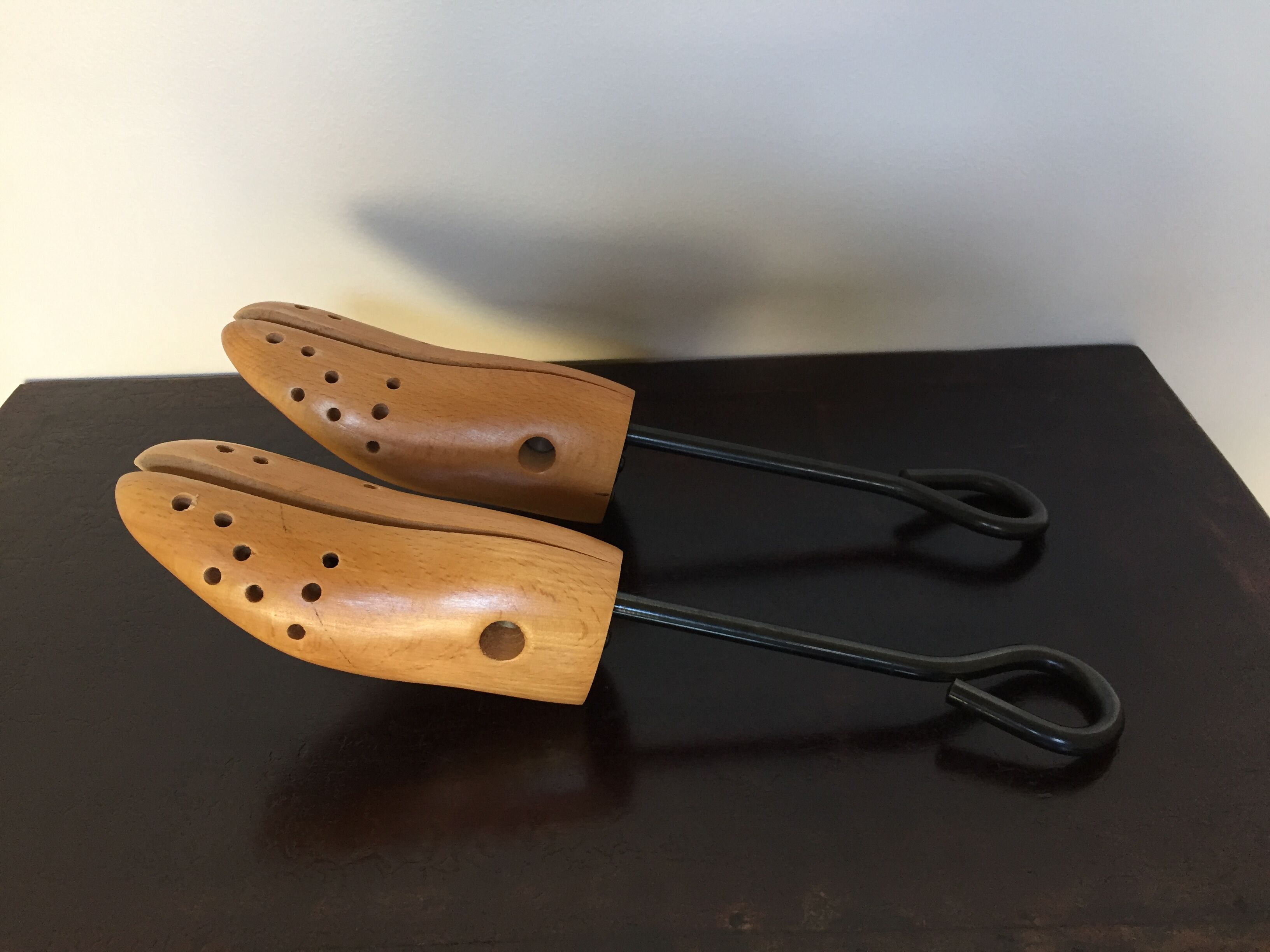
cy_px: 476
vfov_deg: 48.2
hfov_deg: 61.7
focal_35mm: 29
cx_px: 635
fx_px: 1064
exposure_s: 1/33
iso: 160
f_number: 2.2
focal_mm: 4.15
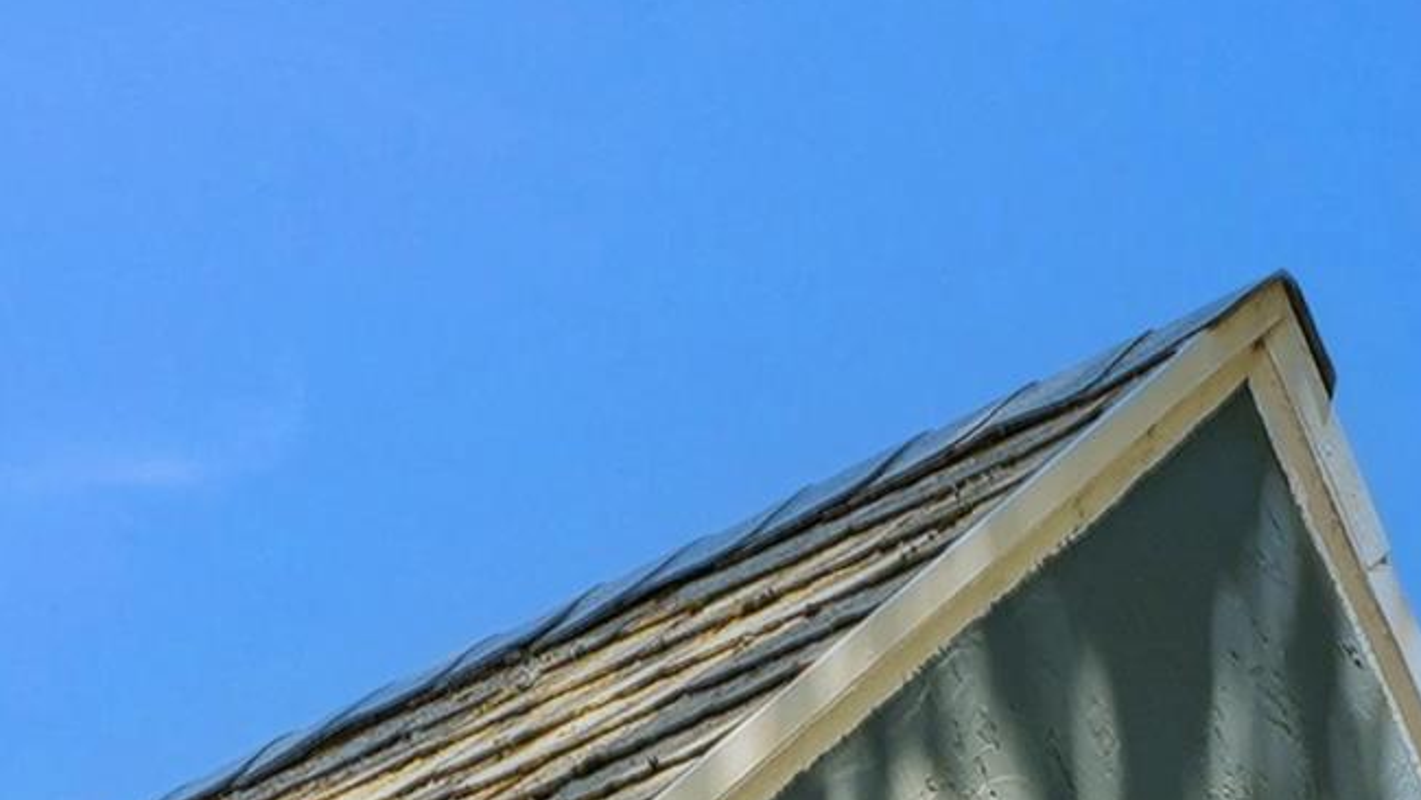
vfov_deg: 5.9
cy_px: 1980
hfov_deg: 10.9
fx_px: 7462
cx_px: 903
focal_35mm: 198
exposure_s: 1/25
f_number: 8
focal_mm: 27
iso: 125
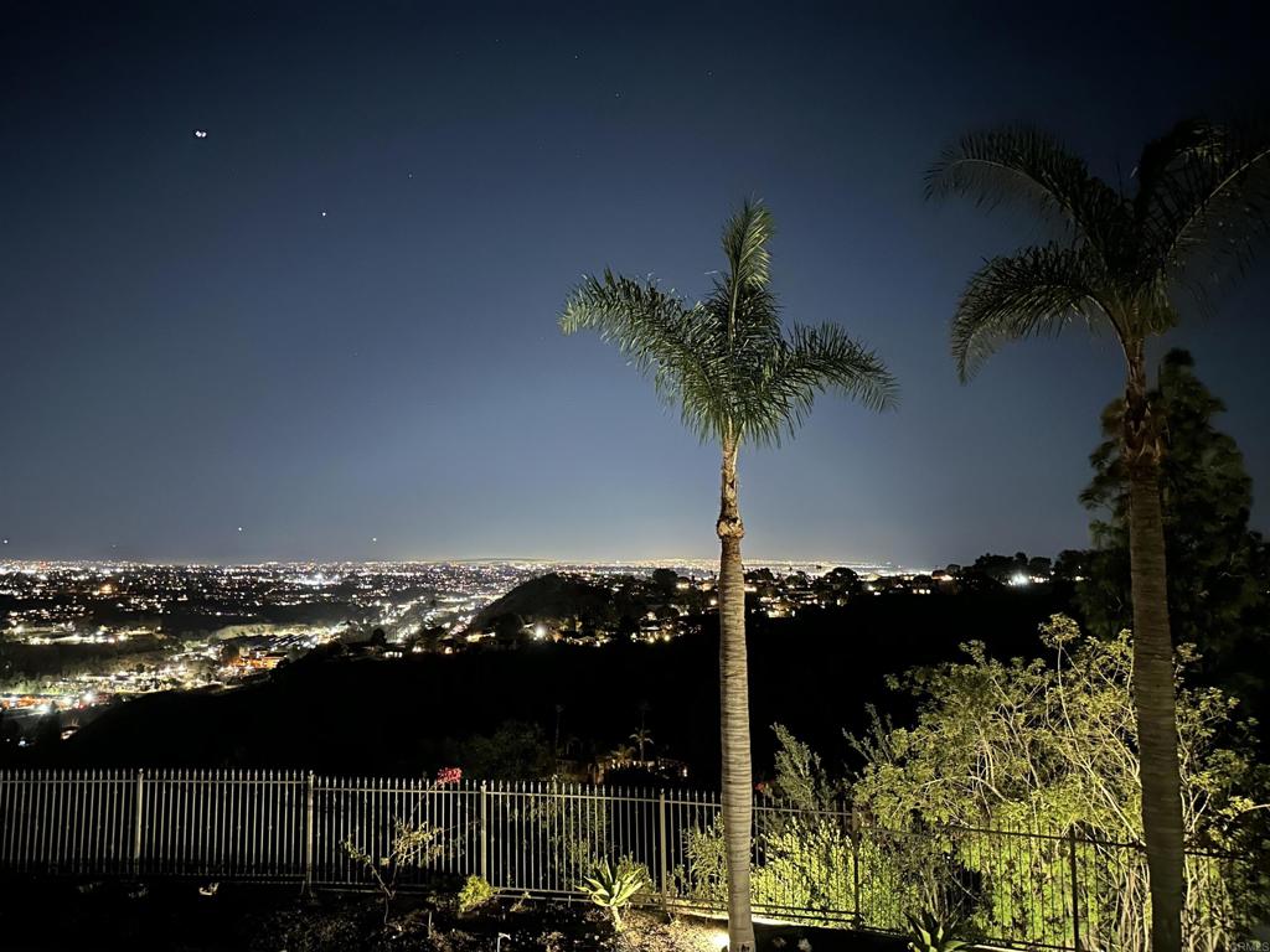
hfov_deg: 71.6
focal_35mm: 24
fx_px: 881
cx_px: 635
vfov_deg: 56.8
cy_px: 476
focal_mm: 6.86
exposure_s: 1/5
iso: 3200
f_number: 1.78
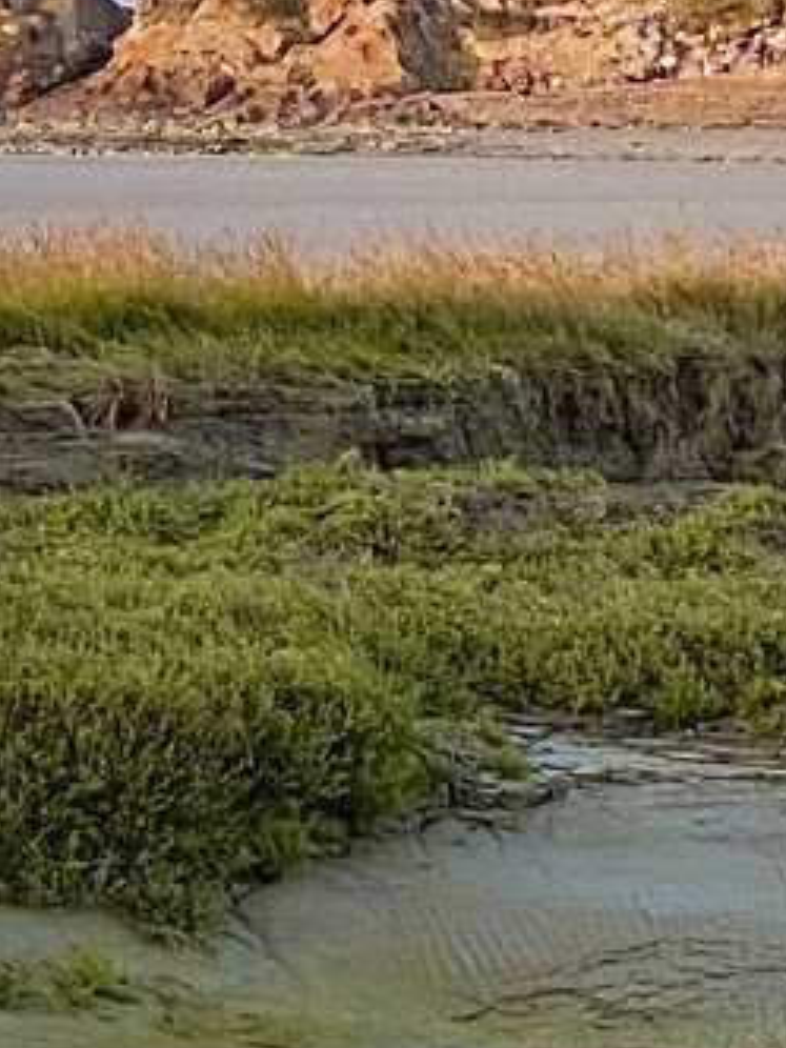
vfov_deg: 5.3
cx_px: 2131
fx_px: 11383
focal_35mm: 376
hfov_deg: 3.9
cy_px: 934
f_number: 2
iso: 20
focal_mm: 6
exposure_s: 1/215
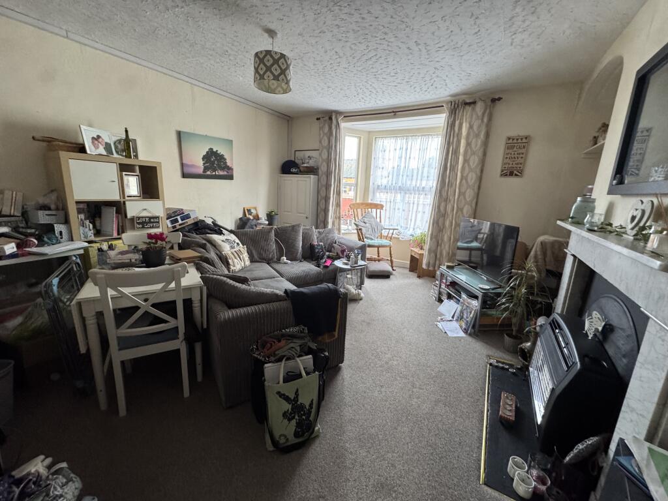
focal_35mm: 14
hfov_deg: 102.1
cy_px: 250
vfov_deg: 85.7
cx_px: 334
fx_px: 270
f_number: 2.2
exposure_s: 1/64
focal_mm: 2.22
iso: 320
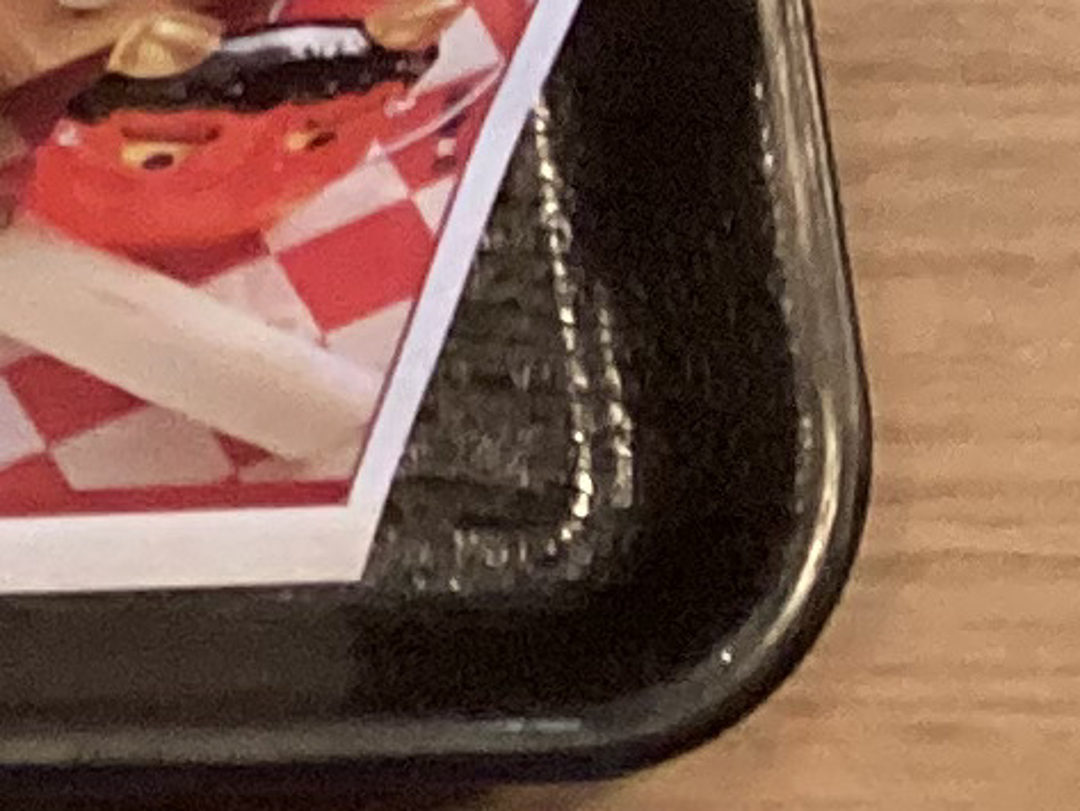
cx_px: -1973
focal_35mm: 214
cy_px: -1489
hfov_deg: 8.1
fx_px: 6678
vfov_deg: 6.4
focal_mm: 3.3
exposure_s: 1/60
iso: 320
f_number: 2.4
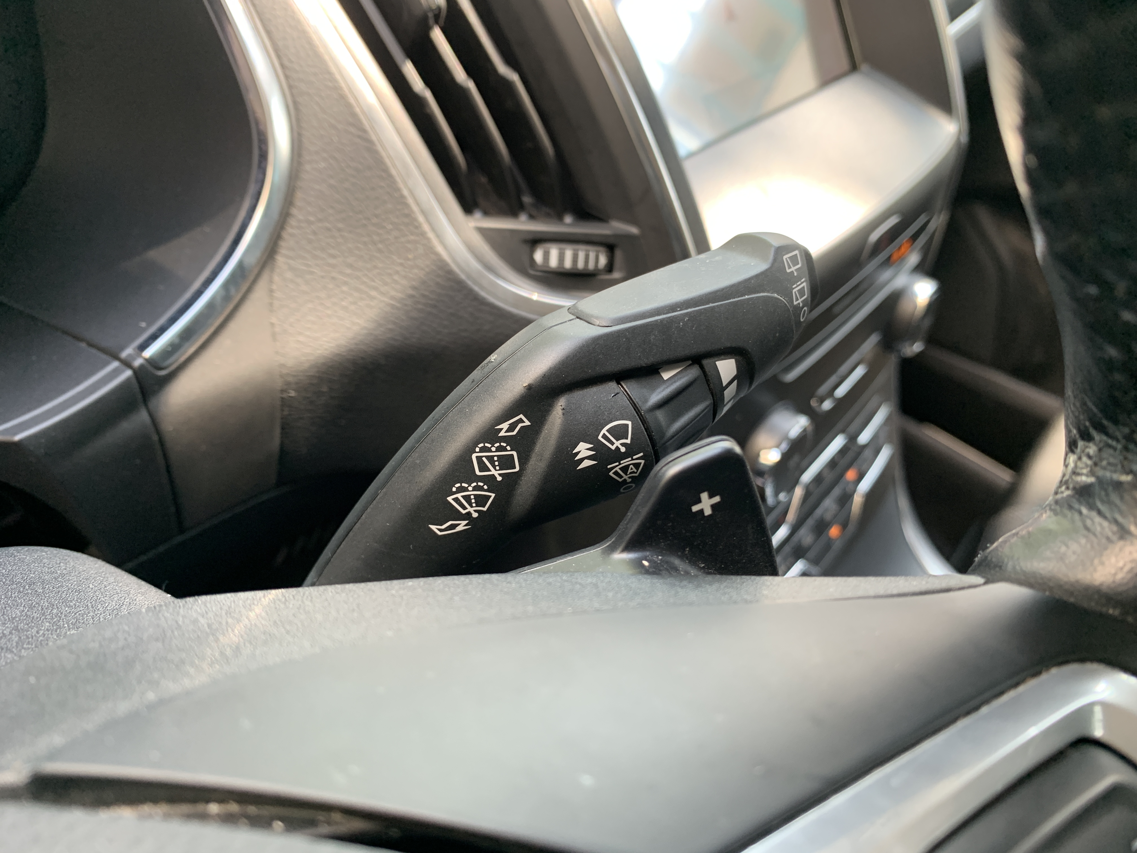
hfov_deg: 67.3
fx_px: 854
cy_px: 426
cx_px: 568
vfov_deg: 53.1
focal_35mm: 26
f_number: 1.8
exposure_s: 1/95
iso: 100
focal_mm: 4.25
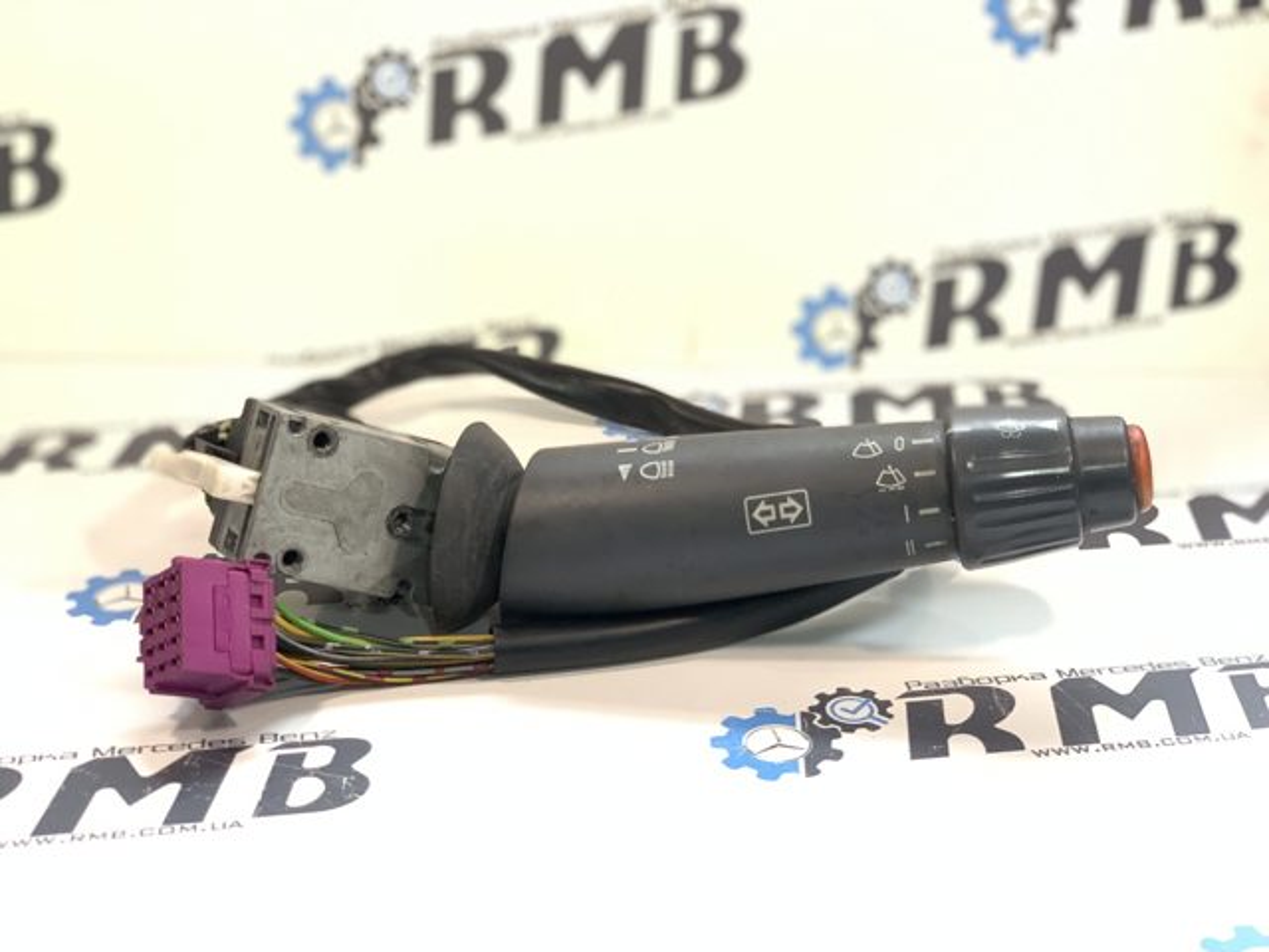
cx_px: 634
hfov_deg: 36.8
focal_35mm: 52
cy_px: 476
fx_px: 1906
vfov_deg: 28.0
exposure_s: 1/49
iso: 100
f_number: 2.4
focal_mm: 6
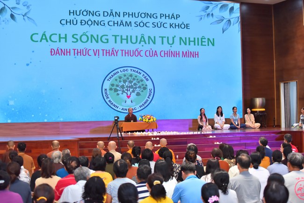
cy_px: 102
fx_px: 591
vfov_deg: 19.4
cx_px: 152
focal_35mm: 70
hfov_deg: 28.9
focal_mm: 70
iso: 2000
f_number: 4.5
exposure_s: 1/160
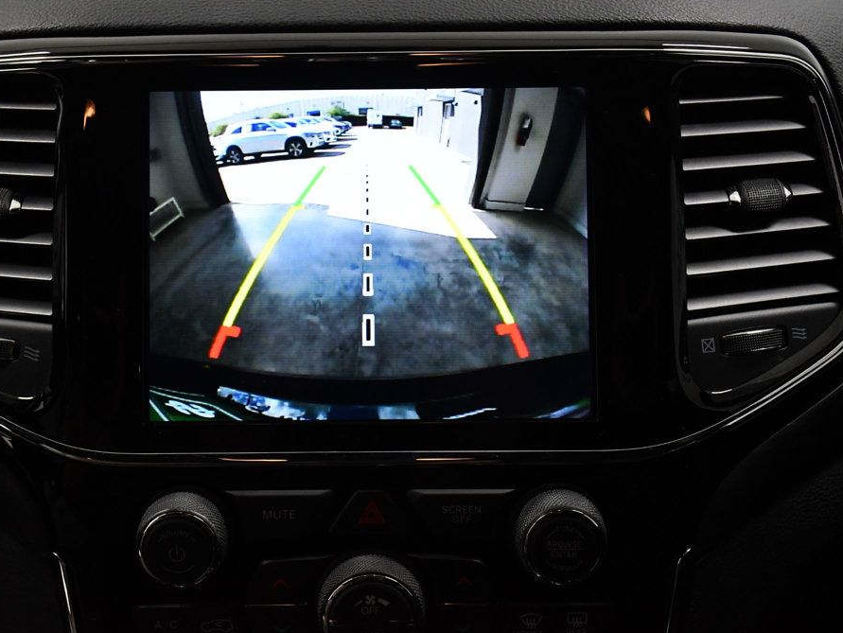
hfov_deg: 36.1
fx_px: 1291
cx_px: 368
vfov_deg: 27.5
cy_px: 314
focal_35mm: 53
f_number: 8
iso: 2500
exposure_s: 1/250
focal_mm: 32
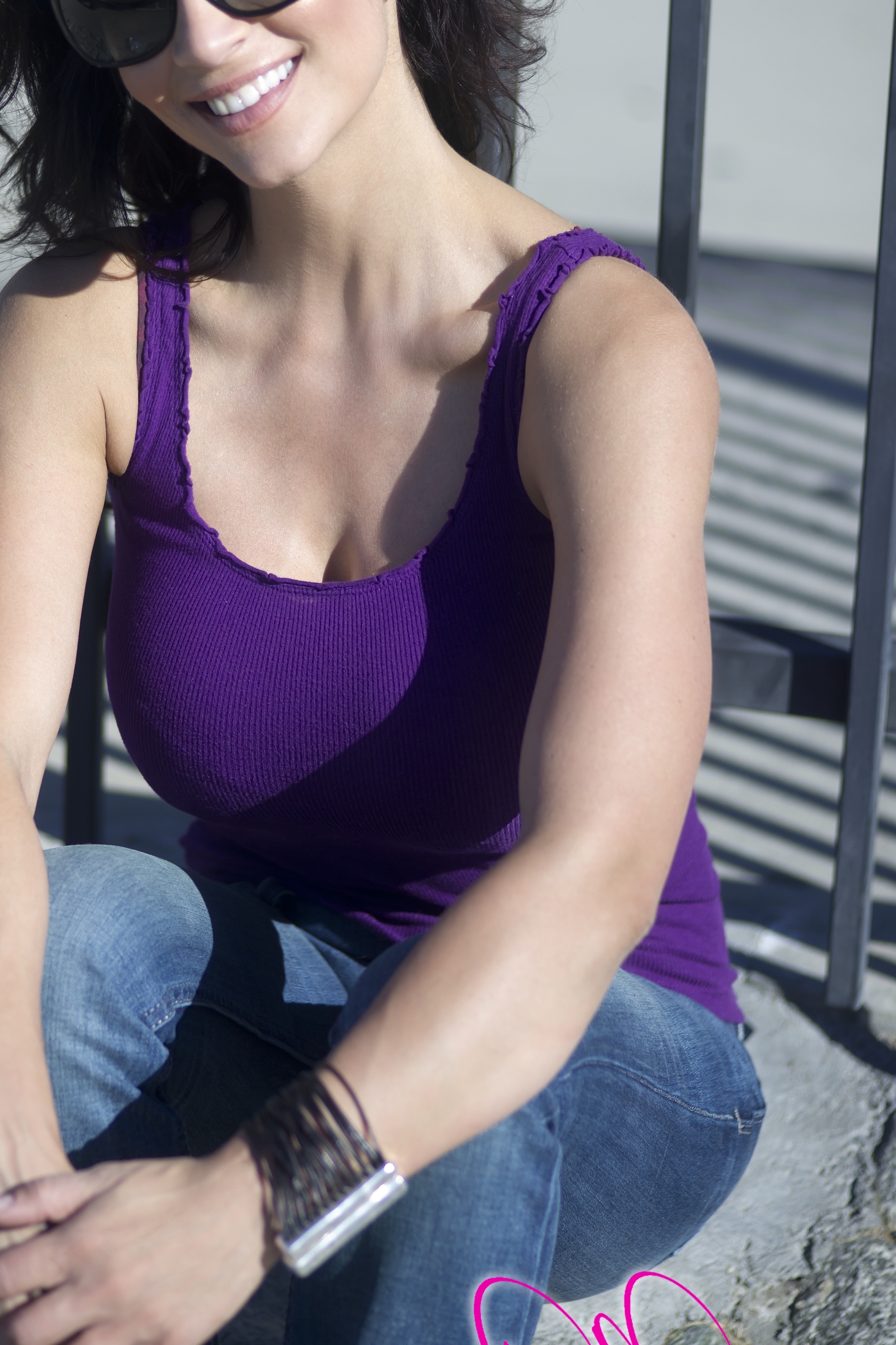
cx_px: 296
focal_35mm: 137
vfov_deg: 15.0
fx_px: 5114
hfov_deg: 10.0
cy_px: 559
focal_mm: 100
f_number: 2.8
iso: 320
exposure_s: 1/750
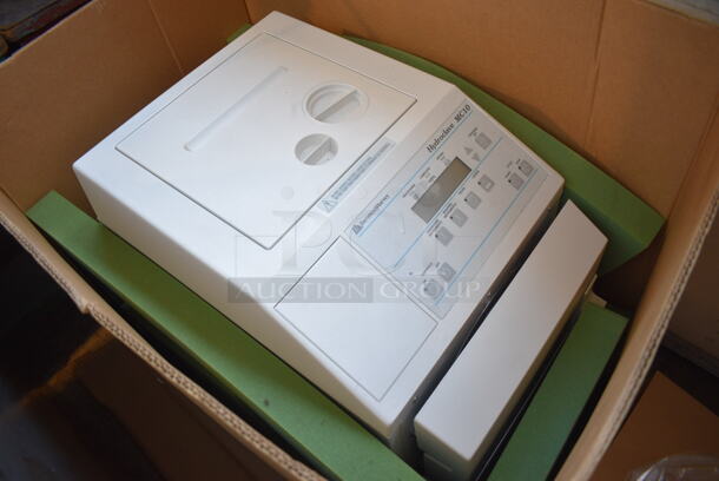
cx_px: 360
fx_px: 540
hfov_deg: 67.3
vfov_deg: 48.0
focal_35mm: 27
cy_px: 240
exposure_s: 1/30
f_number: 4
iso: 500
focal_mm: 18
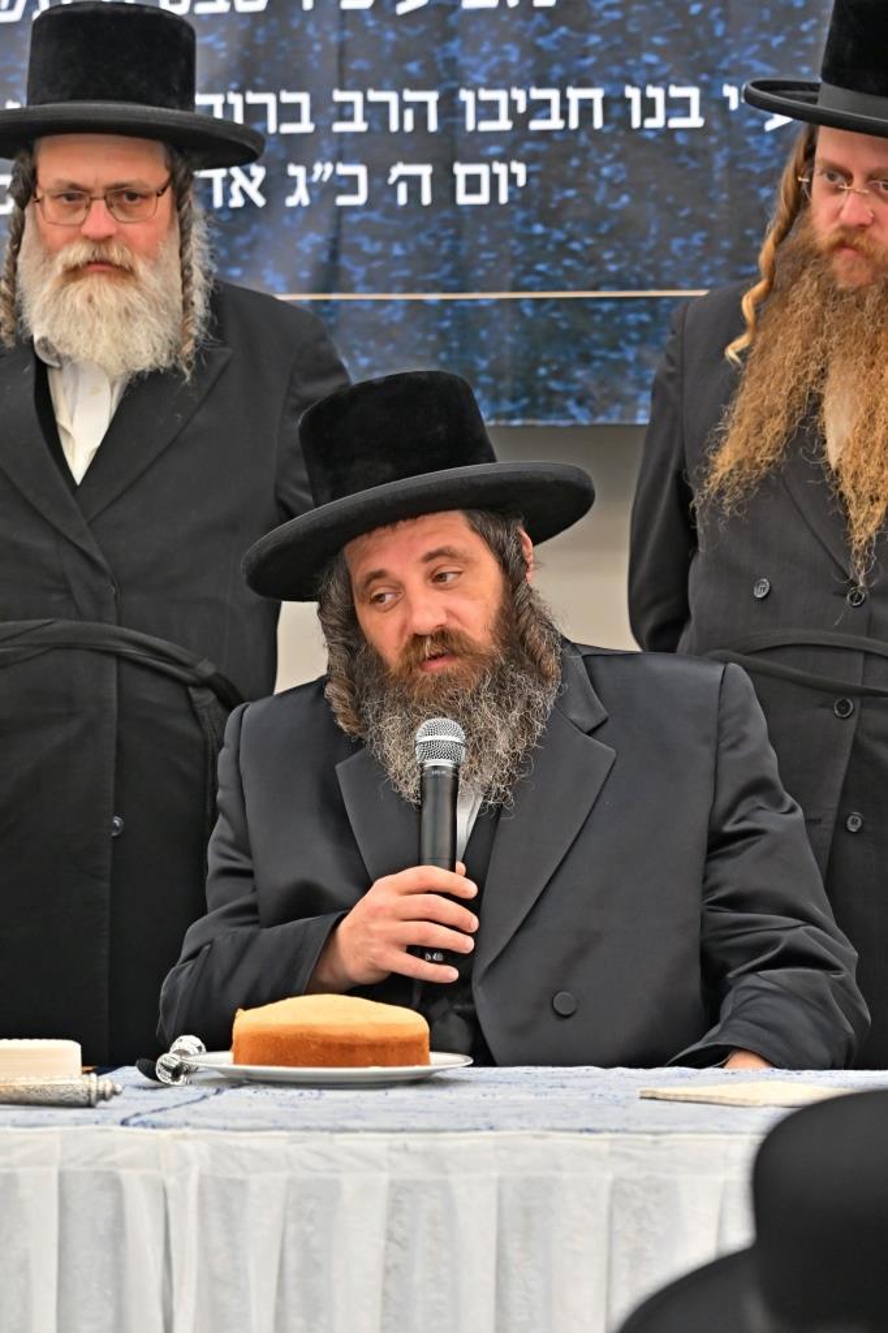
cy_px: 666
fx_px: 6664
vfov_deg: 11.4
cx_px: 444
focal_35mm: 180
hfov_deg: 7.6
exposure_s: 1/320
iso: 500
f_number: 4
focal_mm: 120
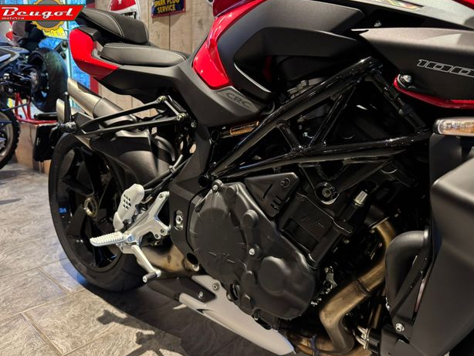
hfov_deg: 69.4
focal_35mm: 25
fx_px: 342
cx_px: 235
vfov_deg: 54.9
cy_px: 181
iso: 1000
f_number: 1.78
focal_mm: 6.76
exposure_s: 1/25
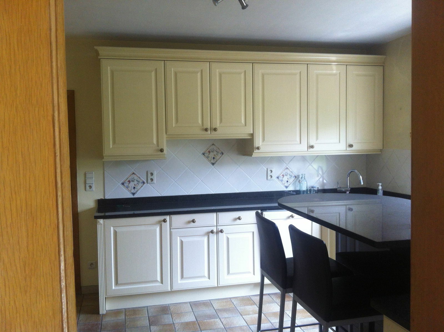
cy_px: 166
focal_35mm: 35
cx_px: 222
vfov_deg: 40.6
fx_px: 448
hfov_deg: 52.7
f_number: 2.8
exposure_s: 1/60
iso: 100
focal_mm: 3.85
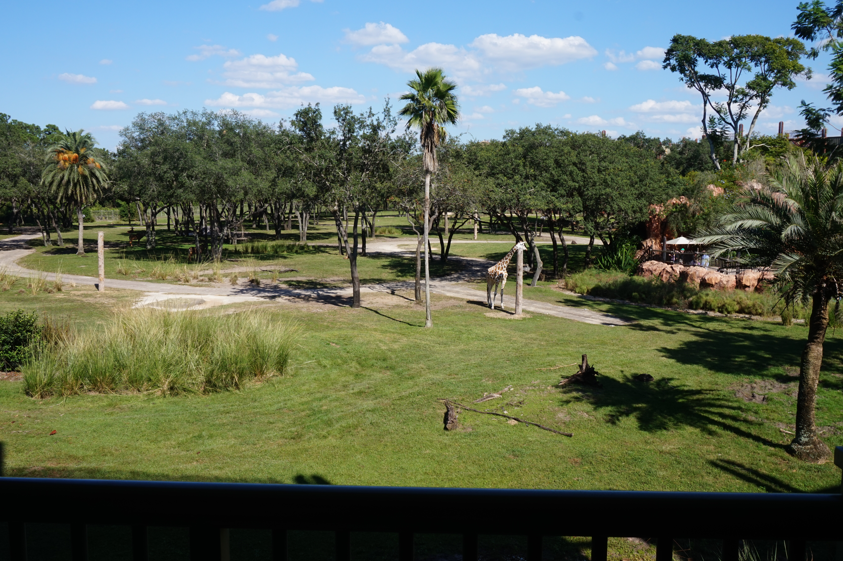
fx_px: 772
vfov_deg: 39.9
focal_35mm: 33
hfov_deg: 57.2
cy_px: 280
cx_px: 422
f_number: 14
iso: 100
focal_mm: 22
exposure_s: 1/80
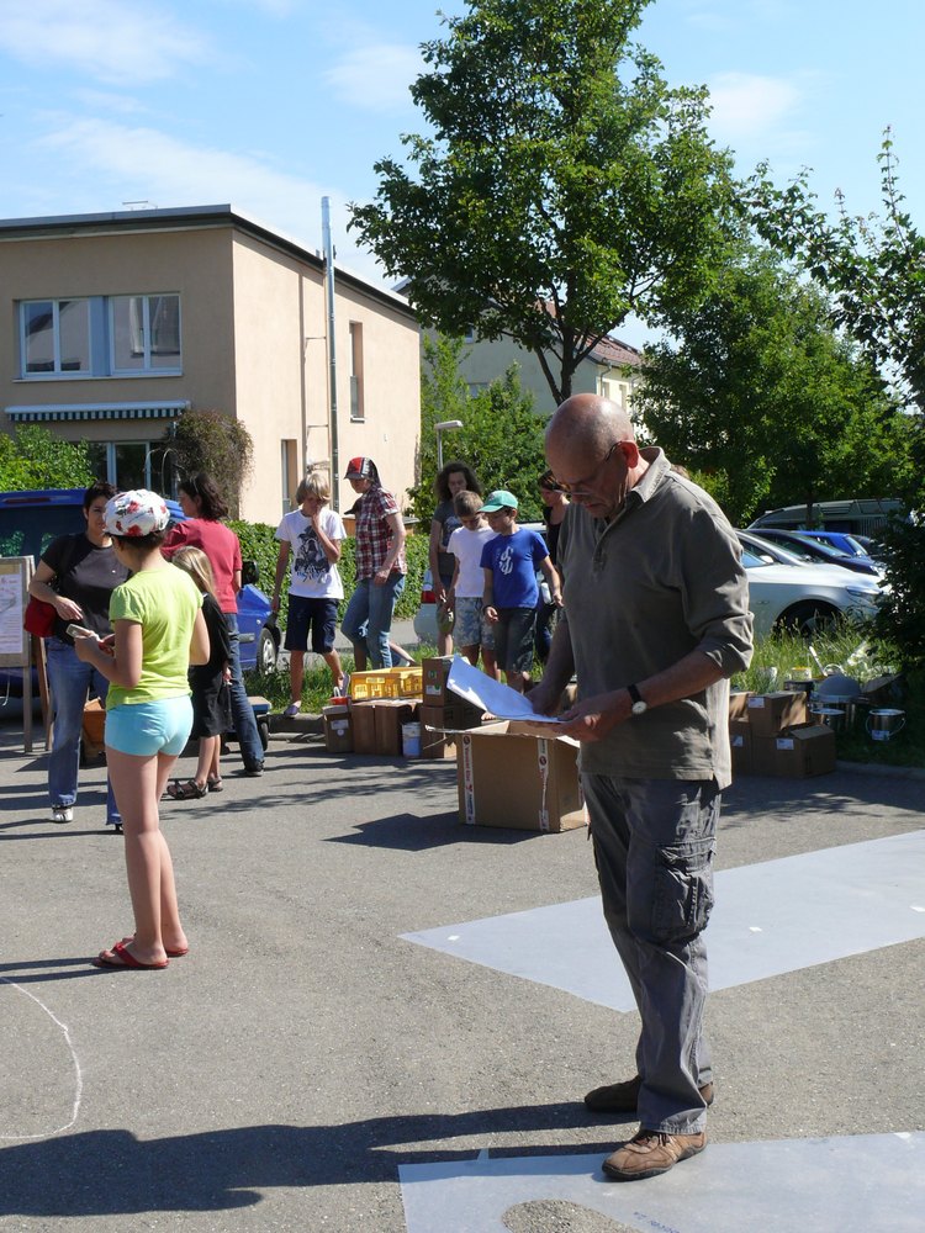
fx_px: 1781
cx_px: 462
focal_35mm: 50
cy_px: 616
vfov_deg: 38.2
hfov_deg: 29.1
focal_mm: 9.6
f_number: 5.6
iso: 100
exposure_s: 1/320
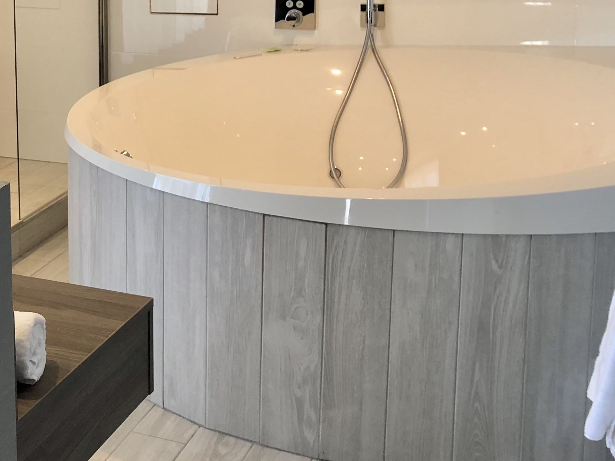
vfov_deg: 22.6
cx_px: 6
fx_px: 1137
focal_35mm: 64
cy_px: 80
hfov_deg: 28.5
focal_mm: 4
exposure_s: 1/33
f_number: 1.8
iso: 25
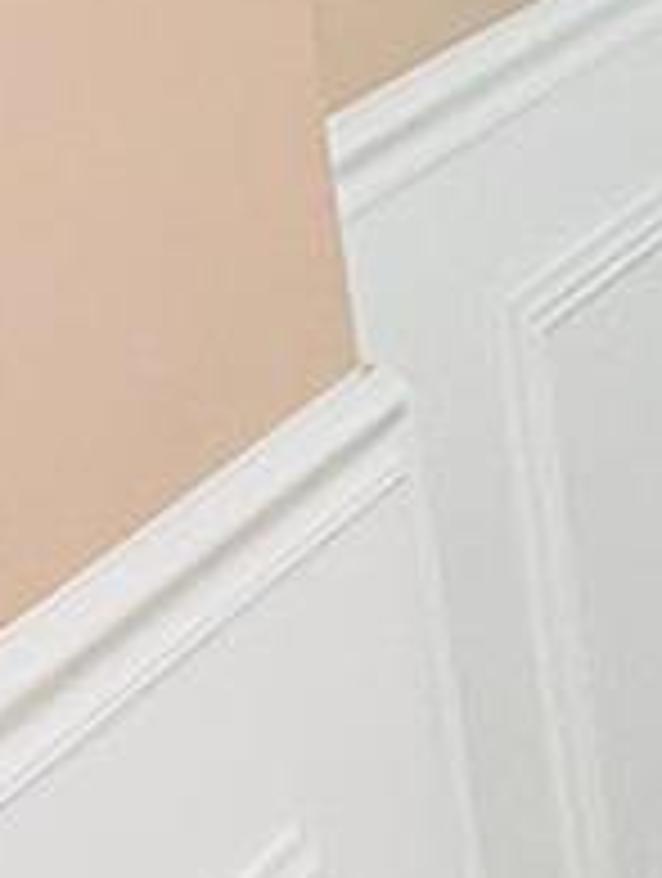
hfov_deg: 12.8
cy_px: -248
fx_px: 2796
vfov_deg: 16.9
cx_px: 991
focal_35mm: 110
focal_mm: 2.22
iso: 400
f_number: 2.2
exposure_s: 1/60
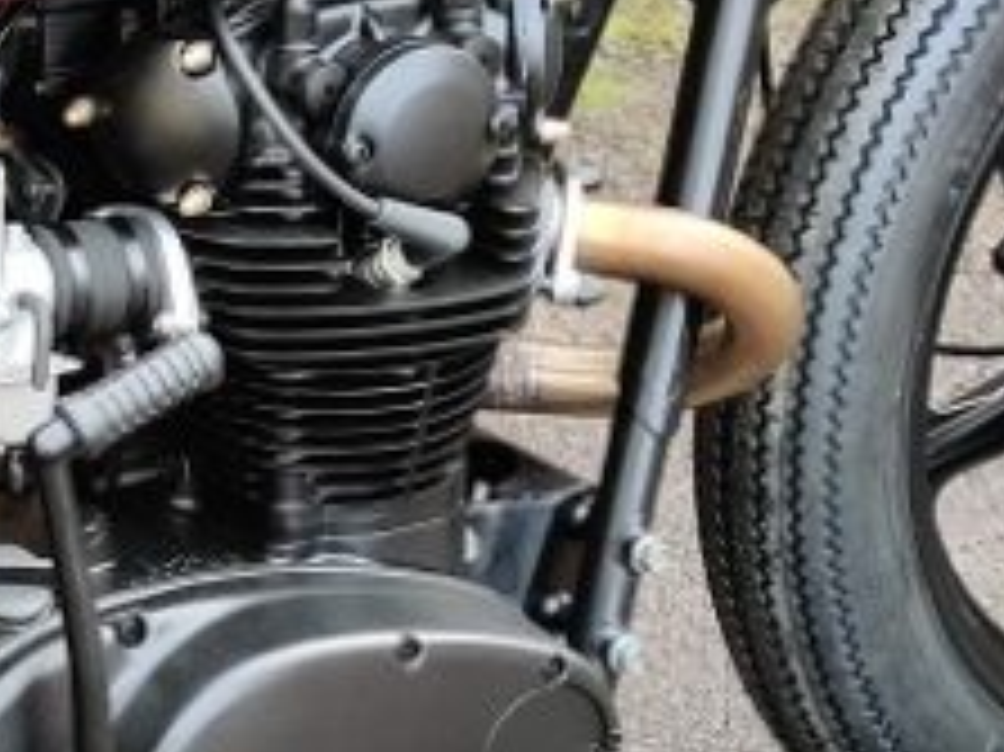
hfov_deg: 15.1
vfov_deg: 11.9
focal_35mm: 124
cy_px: 396
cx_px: -347
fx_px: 3595
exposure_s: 1/105
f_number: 1.65
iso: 100
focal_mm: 4.75
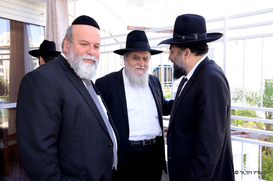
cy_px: 90
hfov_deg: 53.2
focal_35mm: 36
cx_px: 136
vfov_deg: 36.7
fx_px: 272
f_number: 6.3
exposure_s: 1/250
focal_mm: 24
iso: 1000
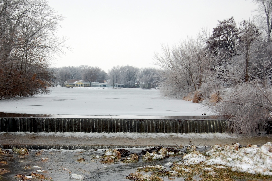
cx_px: 102
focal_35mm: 76
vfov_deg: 17.9
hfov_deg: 26.6
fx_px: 574
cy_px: 118
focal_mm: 38
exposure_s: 1/160
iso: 200
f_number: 6.3
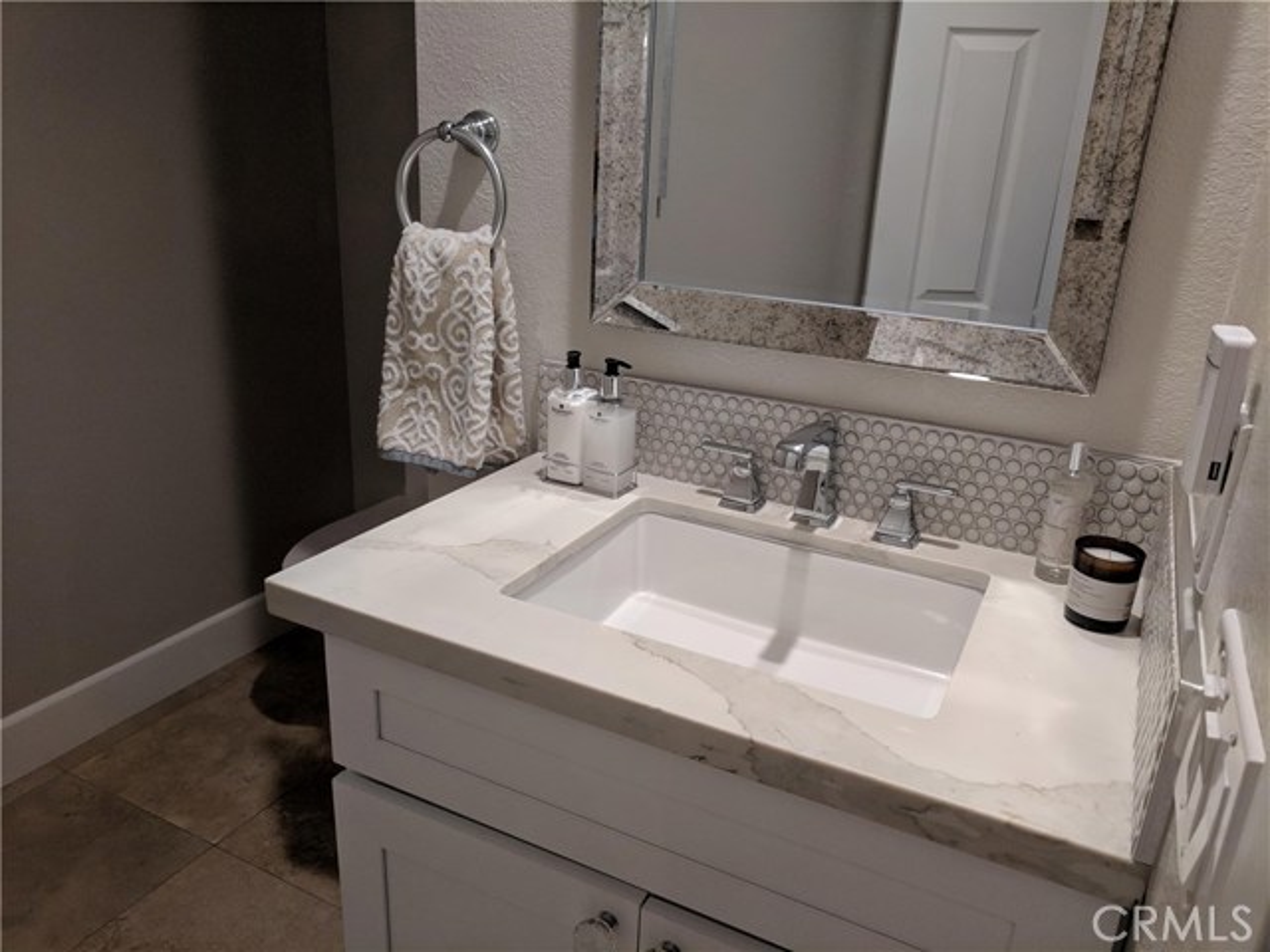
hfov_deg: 67.3
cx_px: 635
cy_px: 476
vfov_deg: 53.1
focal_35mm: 26
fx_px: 954
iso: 196
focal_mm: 4.67
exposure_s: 1/60
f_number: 2
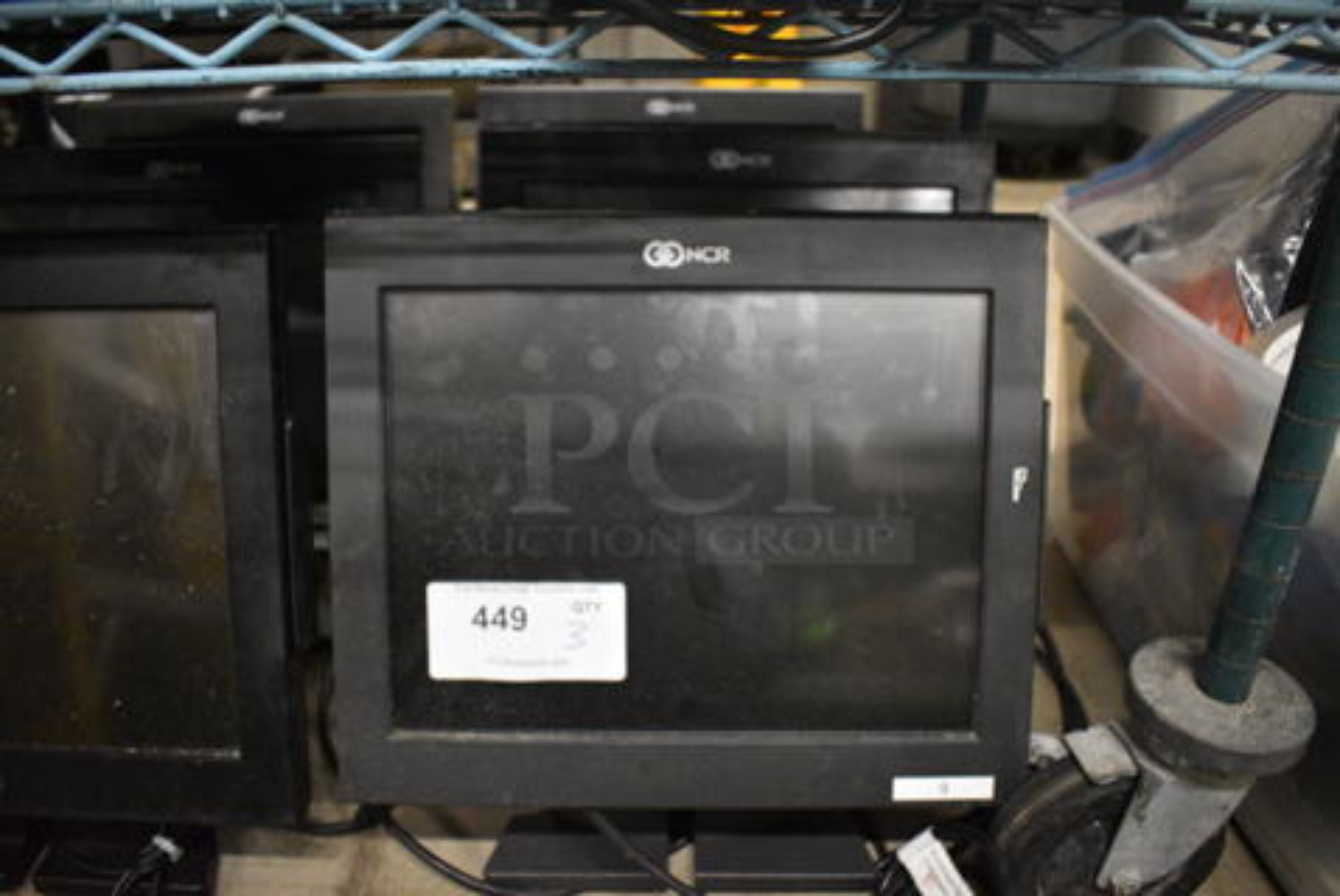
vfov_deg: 48.1
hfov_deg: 67.3
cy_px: 448
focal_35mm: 27
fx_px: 1006
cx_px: 670
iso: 5600
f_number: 3.5
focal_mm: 18
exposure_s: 1/125
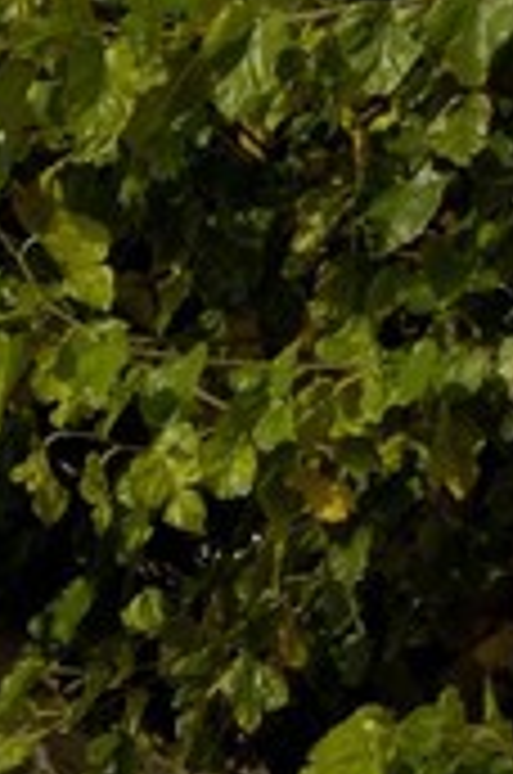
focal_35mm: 391
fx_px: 8391
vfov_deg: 5.1
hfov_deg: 3.2
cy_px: 2012
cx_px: -2313
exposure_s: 1/160
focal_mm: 28
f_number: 13
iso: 100
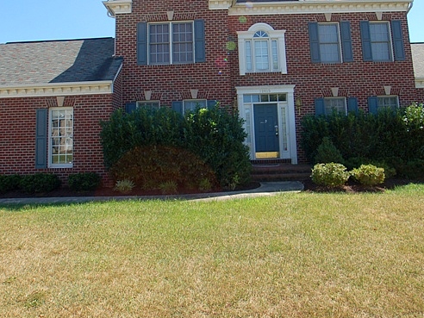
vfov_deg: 51.8
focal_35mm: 26
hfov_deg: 67.7
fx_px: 316
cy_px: 91
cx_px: 200
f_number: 8
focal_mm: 11
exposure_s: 1/250
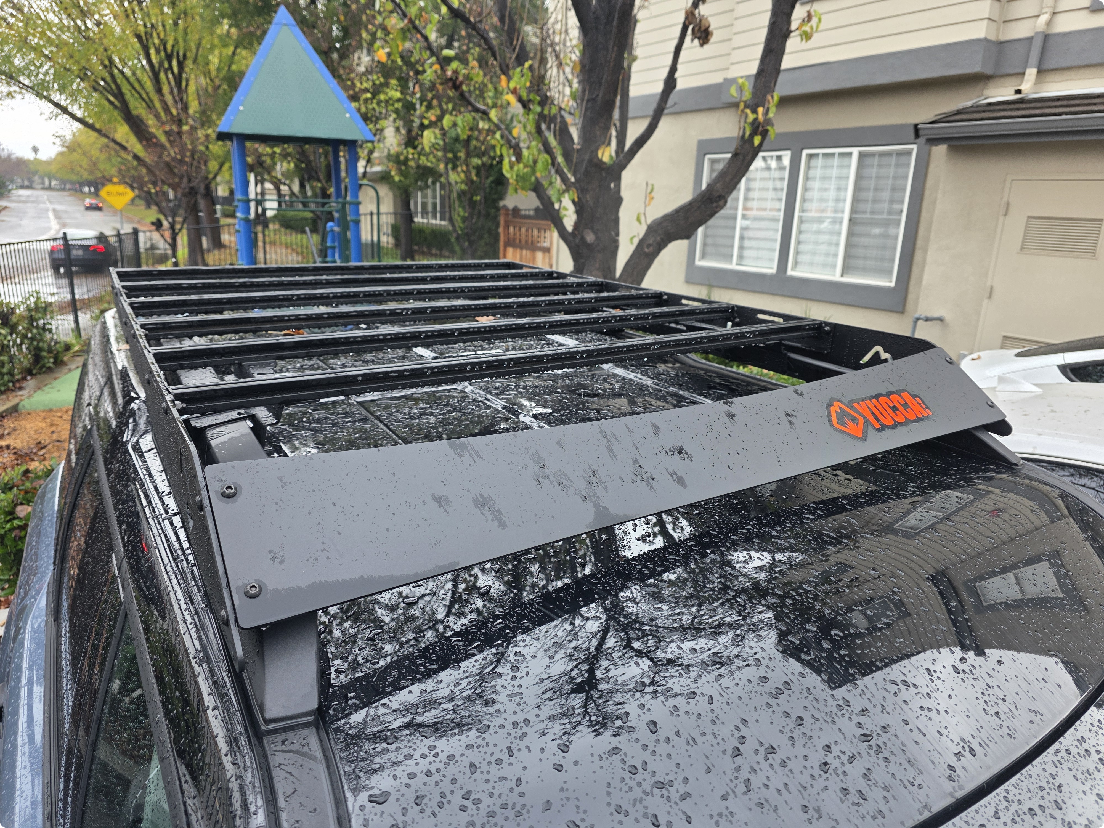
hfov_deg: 73.9
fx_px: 734
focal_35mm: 23
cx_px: 552
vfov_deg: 58.9
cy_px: 414
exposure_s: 1/180
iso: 80
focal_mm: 6.3
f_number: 1.7
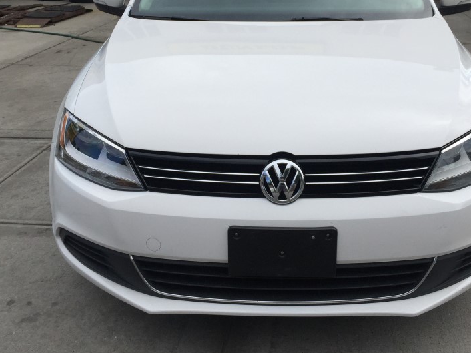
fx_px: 571
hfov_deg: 44.7
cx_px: 262
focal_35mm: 42
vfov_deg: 34.2
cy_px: 139
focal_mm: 4.15
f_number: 2.2
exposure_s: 1/2639
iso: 32
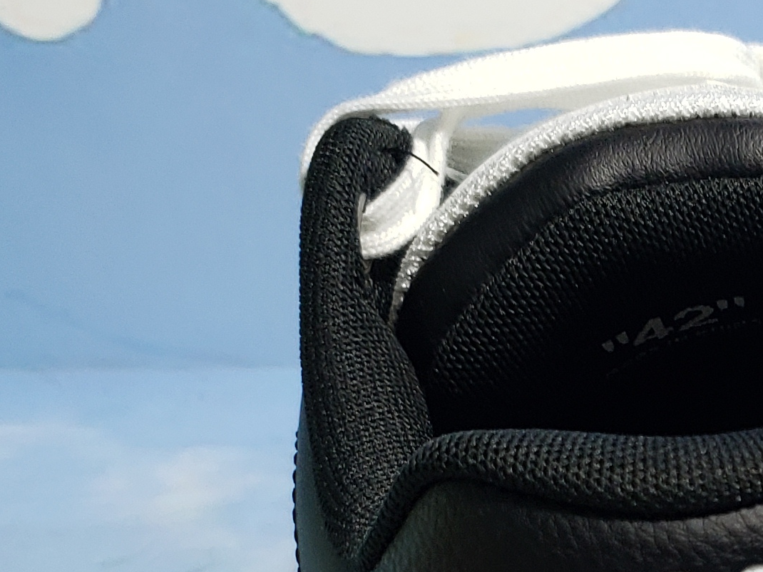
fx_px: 2160
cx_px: 977
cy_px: 629
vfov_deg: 14.7
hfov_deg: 18.7
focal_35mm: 98
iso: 50
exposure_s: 1/300
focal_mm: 4.3
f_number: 1.5
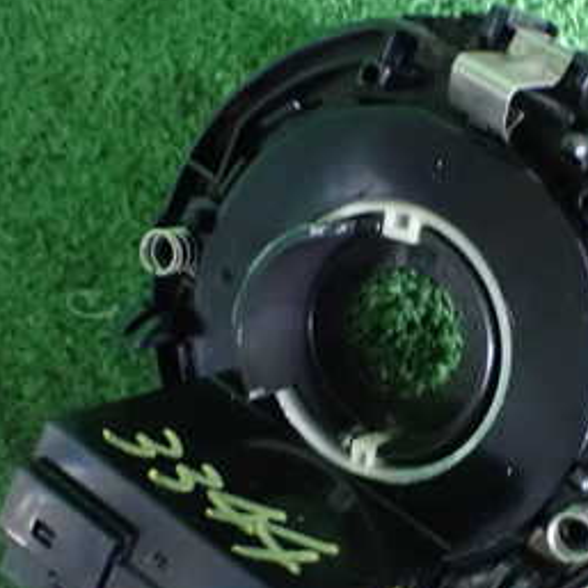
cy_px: 405
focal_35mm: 62
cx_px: 423
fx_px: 1192
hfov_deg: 27.4
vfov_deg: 27.5
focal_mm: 5.4
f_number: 2.3
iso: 1600
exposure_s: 1/25
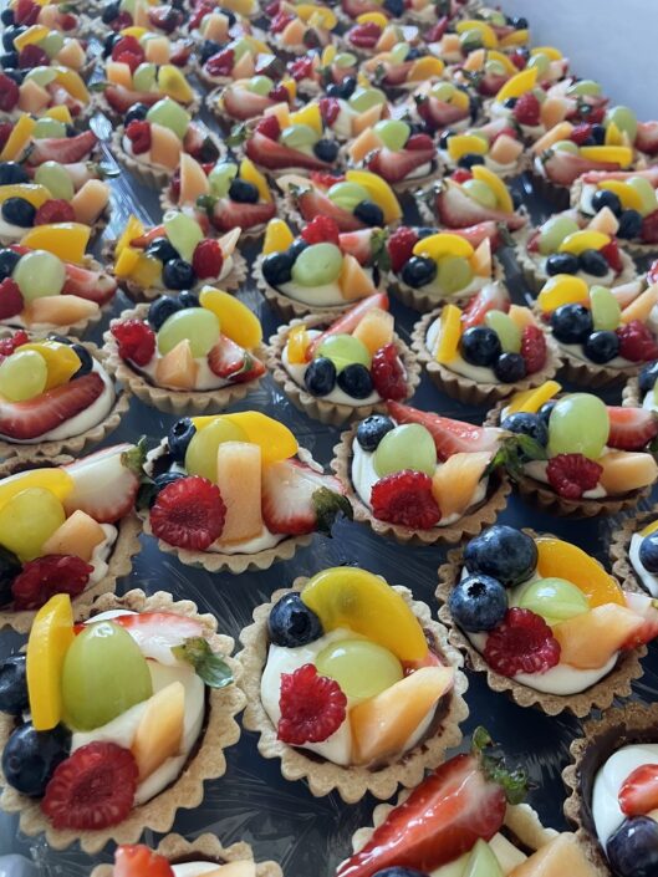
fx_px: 659
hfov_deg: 53.1
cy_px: 438
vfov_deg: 67.3
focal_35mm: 26
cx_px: 329
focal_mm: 4.2
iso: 200
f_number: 1.6
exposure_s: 1/60
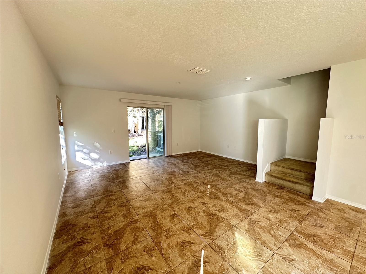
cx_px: 183
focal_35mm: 14
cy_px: 137
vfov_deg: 85.7
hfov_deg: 102.1
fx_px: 148
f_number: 2.2
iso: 250
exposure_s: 1/99
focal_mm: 2.22
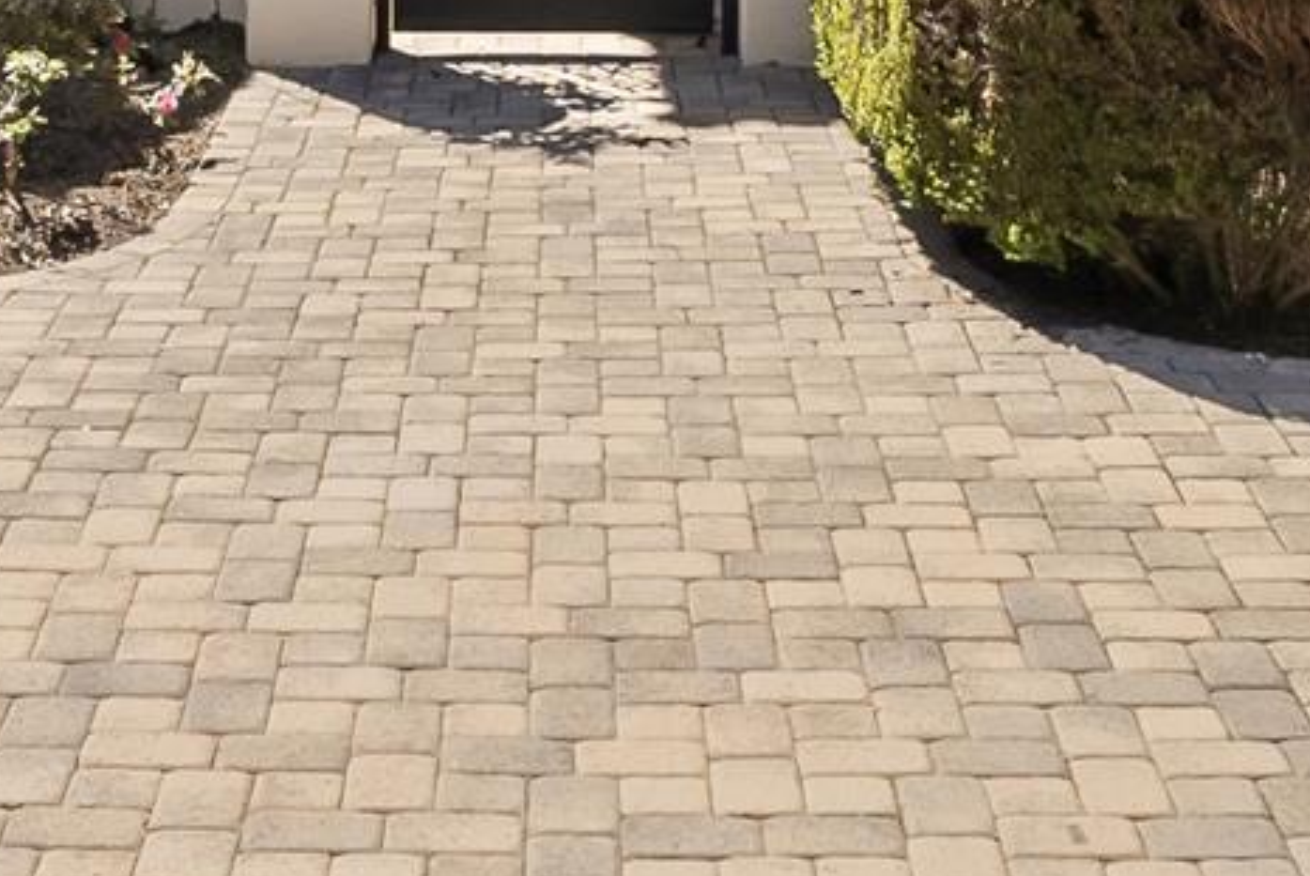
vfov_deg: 14.1
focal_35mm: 86
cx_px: 549
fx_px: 3132
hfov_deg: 23.6
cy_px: -721
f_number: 8
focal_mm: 16
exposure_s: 1/500
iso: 500
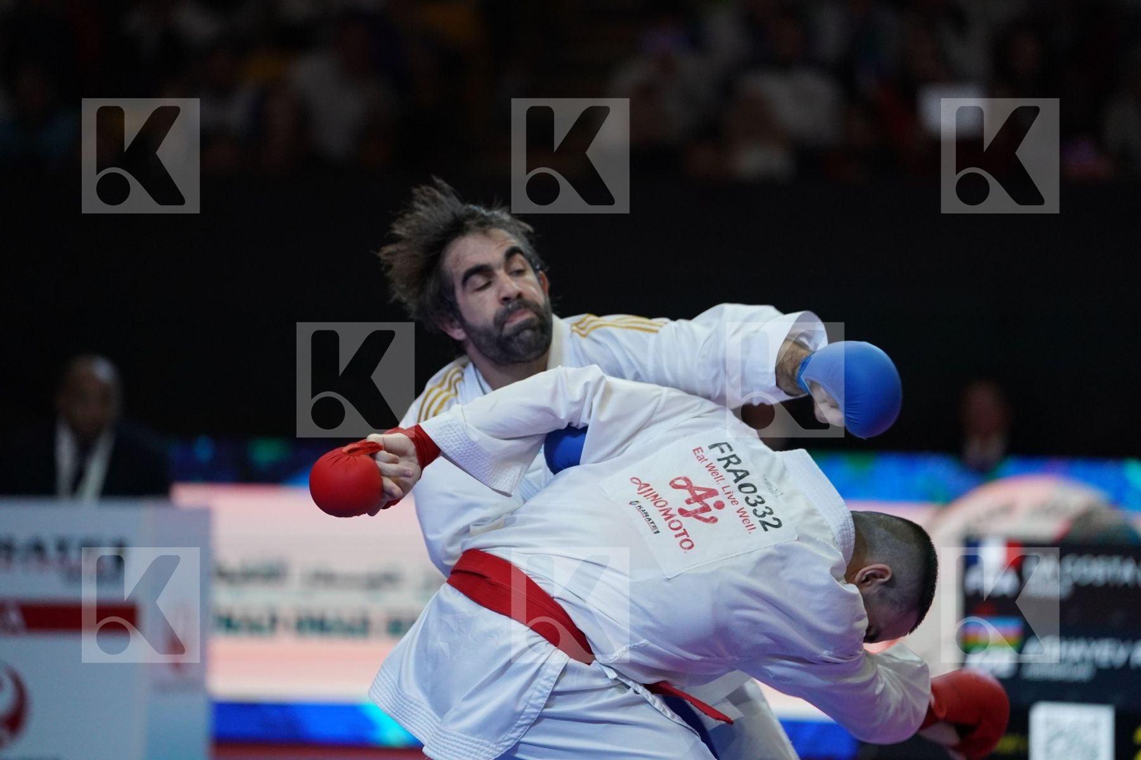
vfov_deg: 6.9
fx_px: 6338
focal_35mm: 200
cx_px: 570
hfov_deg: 10.3
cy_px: 380
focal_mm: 200
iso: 3200
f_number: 2.8
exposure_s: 1/1000
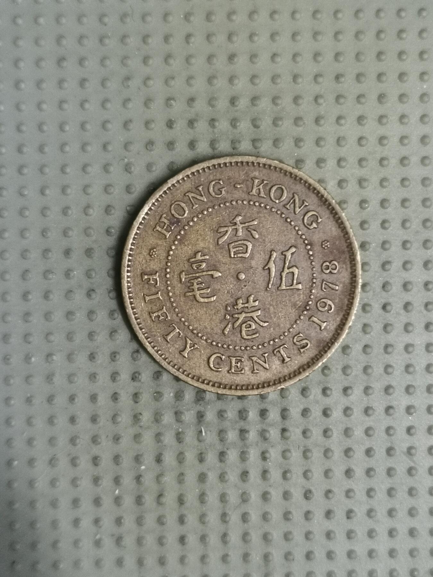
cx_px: 216
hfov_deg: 28.0
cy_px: 288
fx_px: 867
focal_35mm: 52
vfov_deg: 36.8
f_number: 1.8
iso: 500
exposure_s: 1/22.5
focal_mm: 4.75
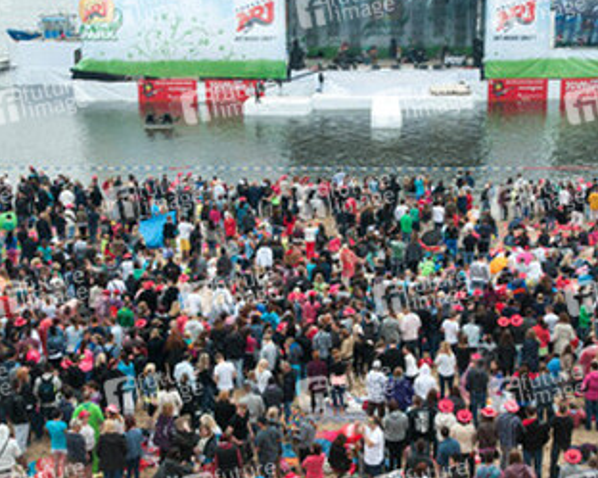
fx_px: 1079
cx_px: 370
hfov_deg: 30.9
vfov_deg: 24.9
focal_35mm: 61
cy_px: 246
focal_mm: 30
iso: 200
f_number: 8
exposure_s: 1/125
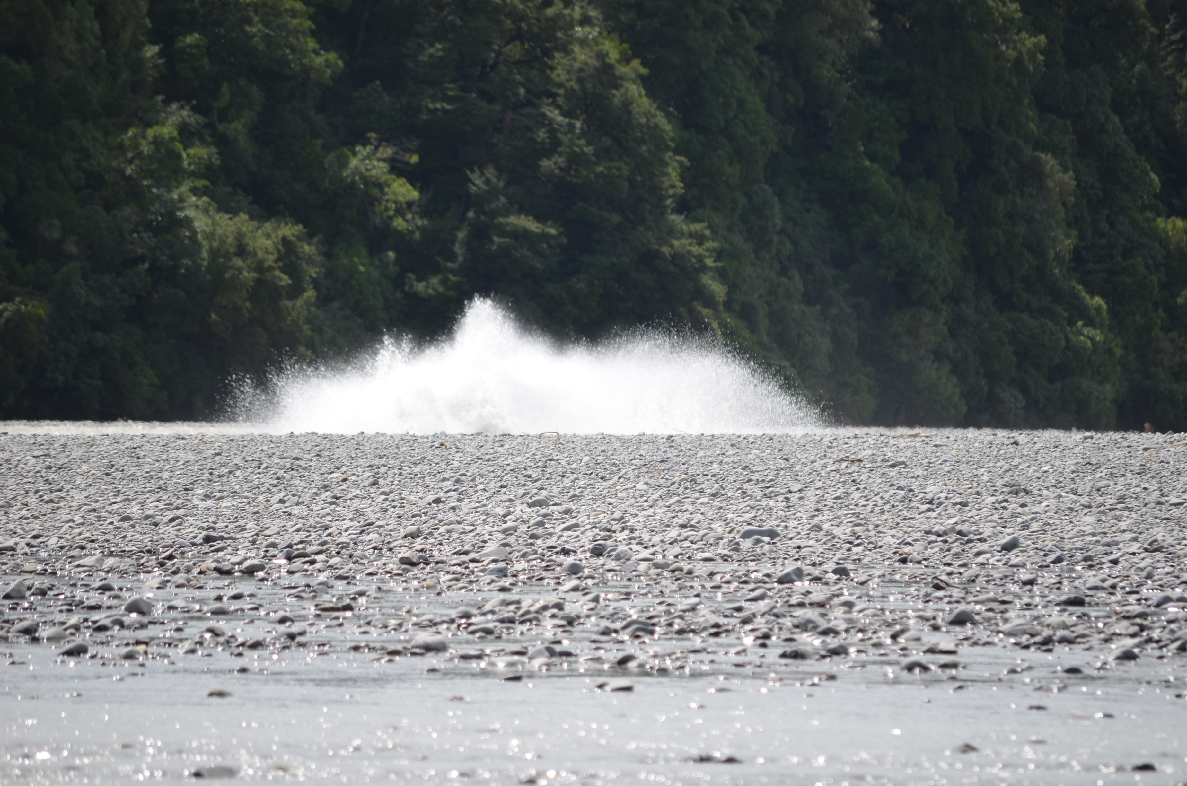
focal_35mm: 300
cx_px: 594
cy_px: 393
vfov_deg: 4.6
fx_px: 9871
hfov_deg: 6.9
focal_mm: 200
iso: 200
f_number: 6.3
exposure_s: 1/800
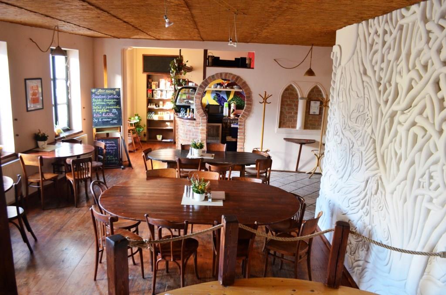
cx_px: 223
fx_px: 334
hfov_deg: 67.5
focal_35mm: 27
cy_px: 148
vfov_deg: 47.7
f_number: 6.3
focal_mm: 18
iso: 800
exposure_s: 1/20
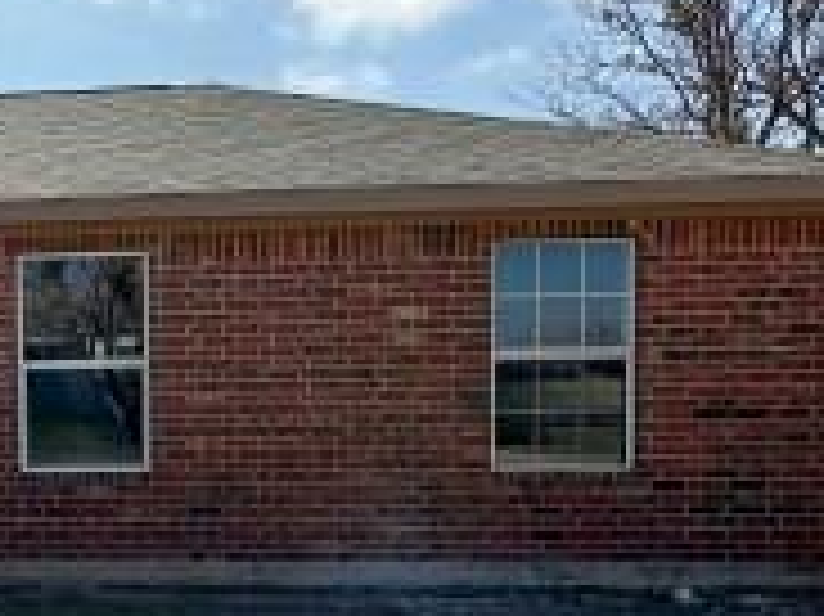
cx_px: 41
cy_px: 436
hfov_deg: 35.9
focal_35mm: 49
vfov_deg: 29.3
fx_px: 1166
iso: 40
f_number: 2.2
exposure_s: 1/1553
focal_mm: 2.22
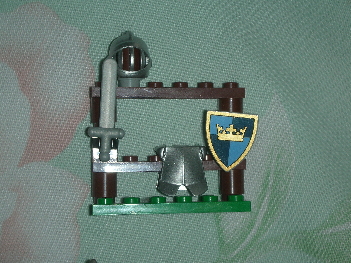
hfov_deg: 18.7
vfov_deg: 14.1
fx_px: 1065
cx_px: 176
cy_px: 132
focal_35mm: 105
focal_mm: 17.4
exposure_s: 1/120
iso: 50
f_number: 5.4
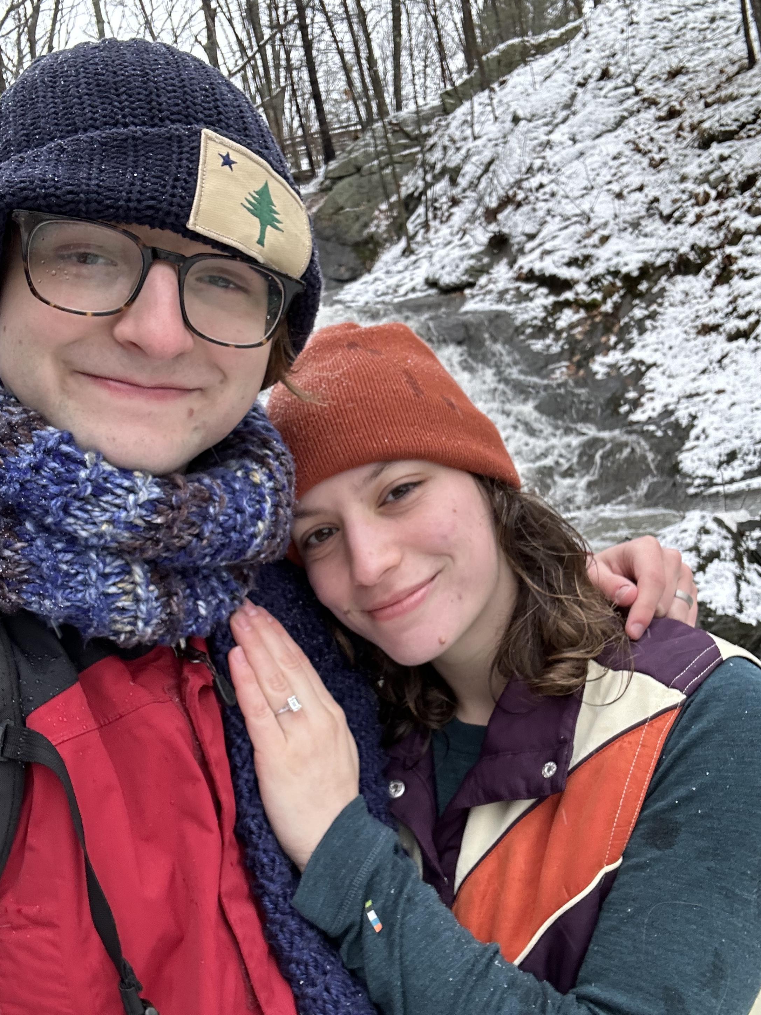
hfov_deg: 44.2
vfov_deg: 56.8
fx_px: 938
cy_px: 507
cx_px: 394
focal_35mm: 32
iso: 40
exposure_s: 1/121
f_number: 1.9
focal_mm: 2.69
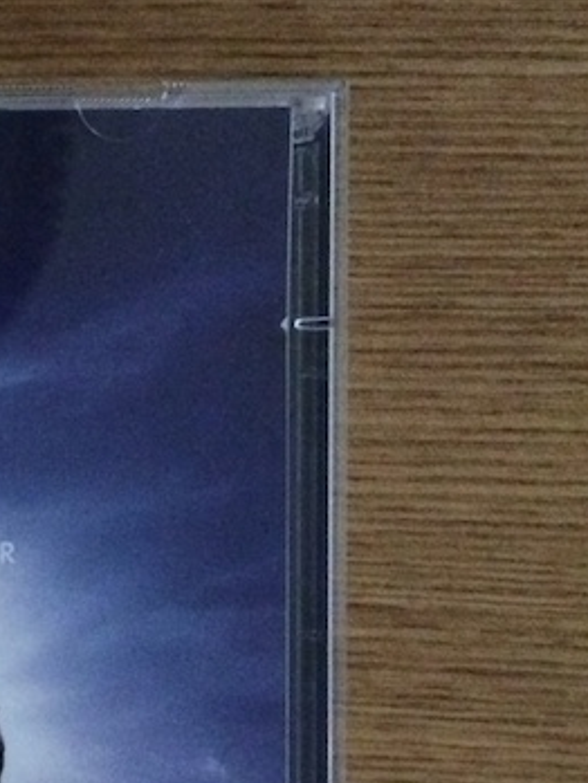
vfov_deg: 21.9
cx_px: -258
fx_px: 1992
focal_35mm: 88
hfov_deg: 15.6
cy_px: 637
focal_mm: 4.12
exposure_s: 1/15
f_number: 2.2
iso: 640
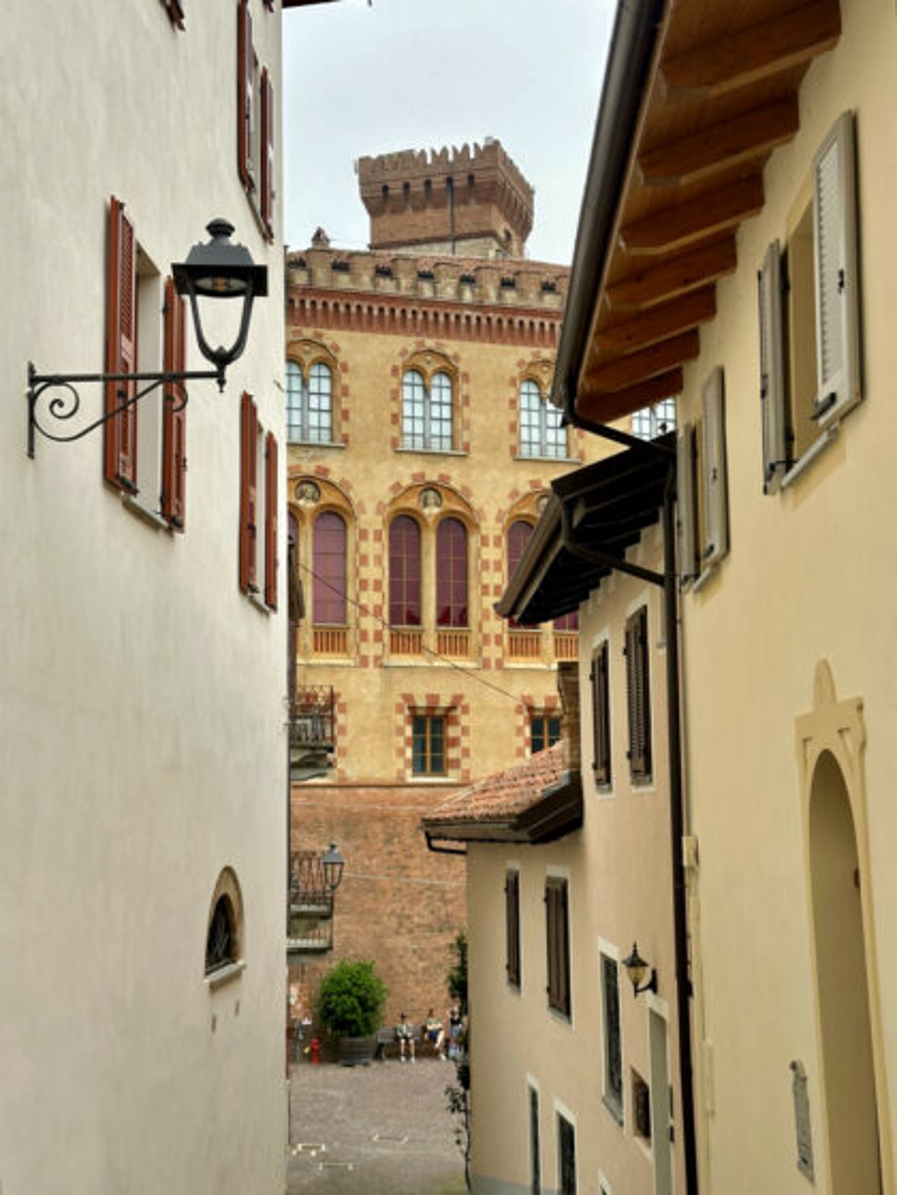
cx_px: 448
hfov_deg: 30.3
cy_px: 598
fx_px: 1658
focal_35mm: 48
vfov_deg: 39.7
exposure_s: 1/1433
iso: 64
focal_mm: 6.86
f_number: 1.78
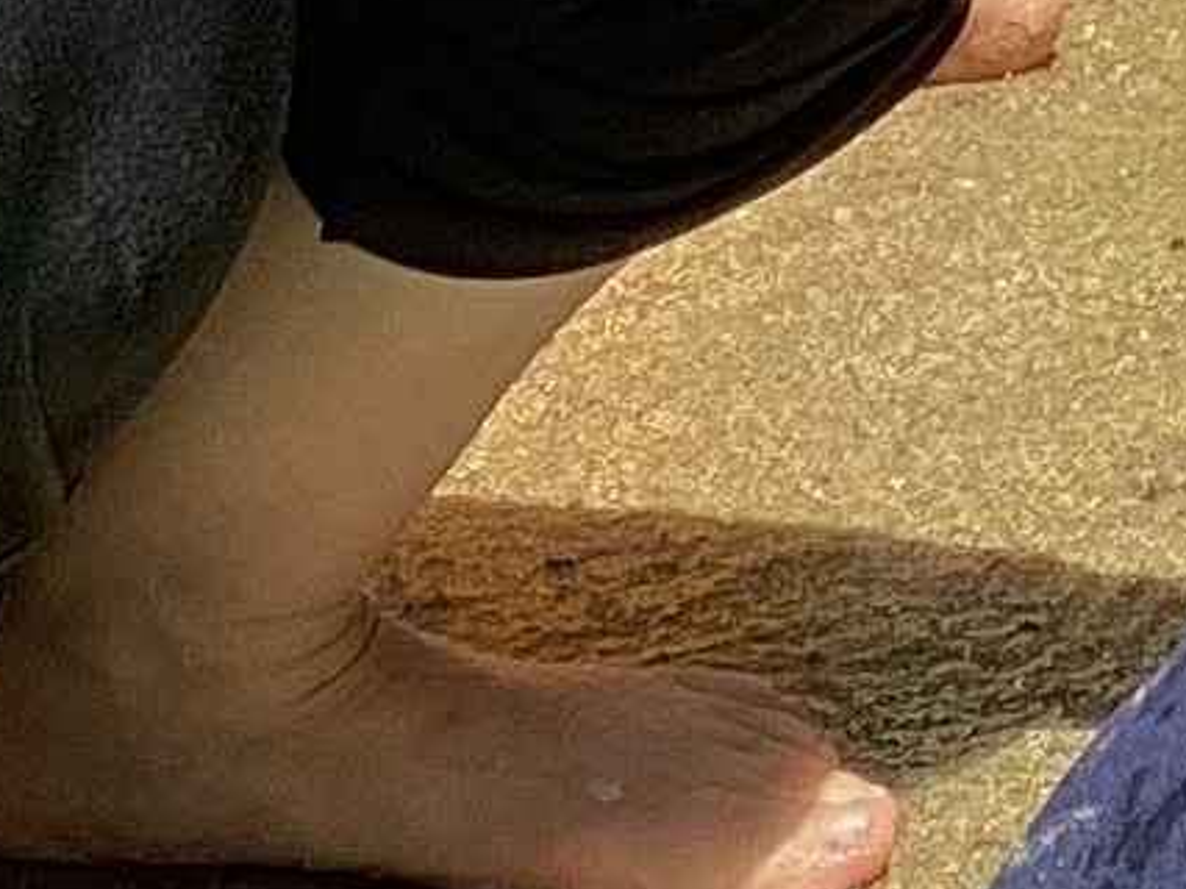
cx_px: 2403
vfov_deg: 6.2
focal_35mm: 237
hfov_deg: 8.0
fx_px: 8118
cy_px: -400
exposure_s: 1/342
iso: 25
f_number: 2.4
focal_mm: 3.3
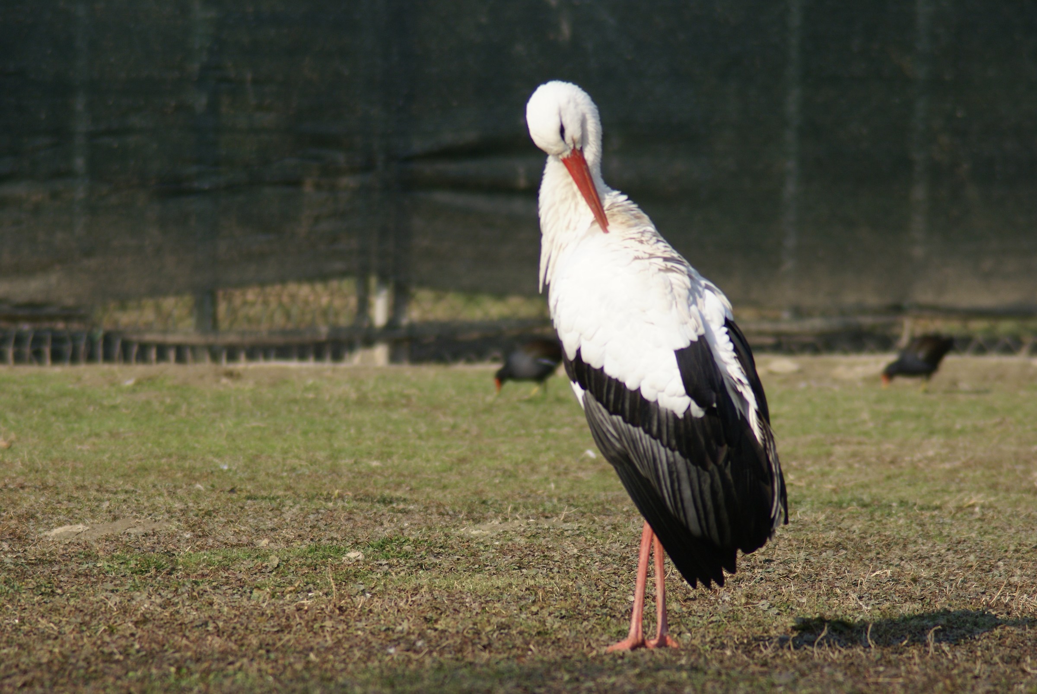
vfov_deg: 2.8
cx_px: 518
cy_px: 347
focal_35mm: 495
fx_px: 14274
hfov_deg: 4.2
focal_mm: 330
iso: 100
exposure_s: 1/640
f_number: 6.3
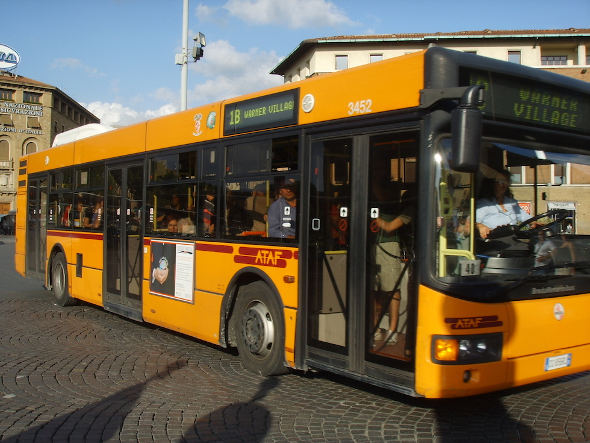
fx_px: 665
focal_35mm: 39
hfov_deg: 47.9
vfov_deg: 36.8
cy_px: 222
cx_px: 295
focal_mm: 6.6
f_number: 6.3
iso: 50
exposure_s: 1/250
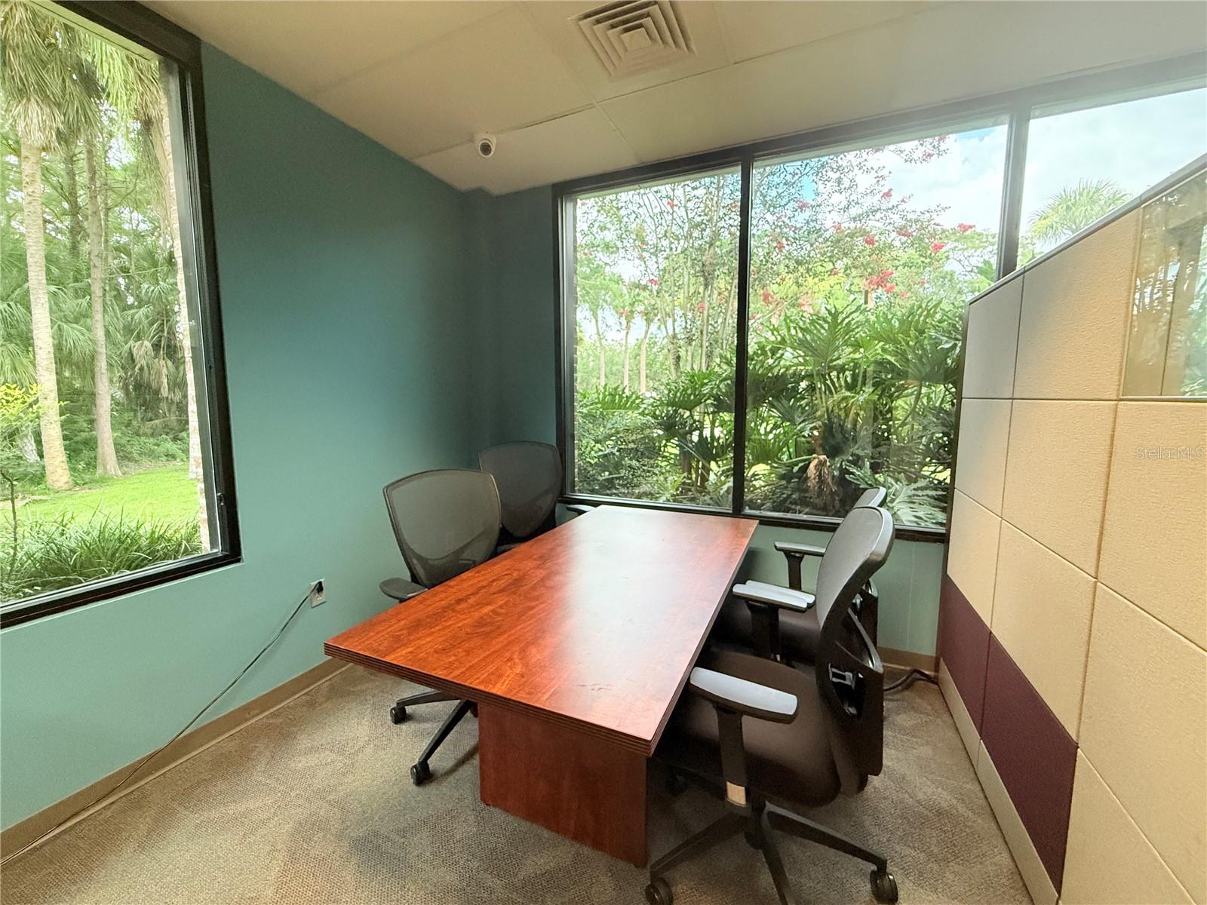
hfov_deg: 102.1
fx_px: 488
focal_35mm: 14
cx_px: 604
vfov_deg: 85.7
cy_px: 452
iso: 500
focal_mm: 2.22
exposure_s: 1/120
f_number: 2.2
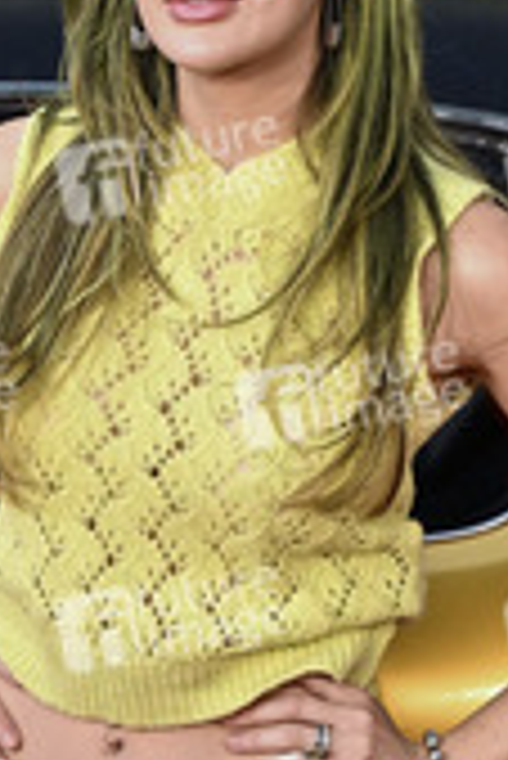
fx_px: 3042
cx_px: 229
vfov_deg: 14.2
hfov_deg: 9.5
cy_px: 283
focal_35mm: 144
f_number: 4.5
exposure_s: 1/320
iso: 2500
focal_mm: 54
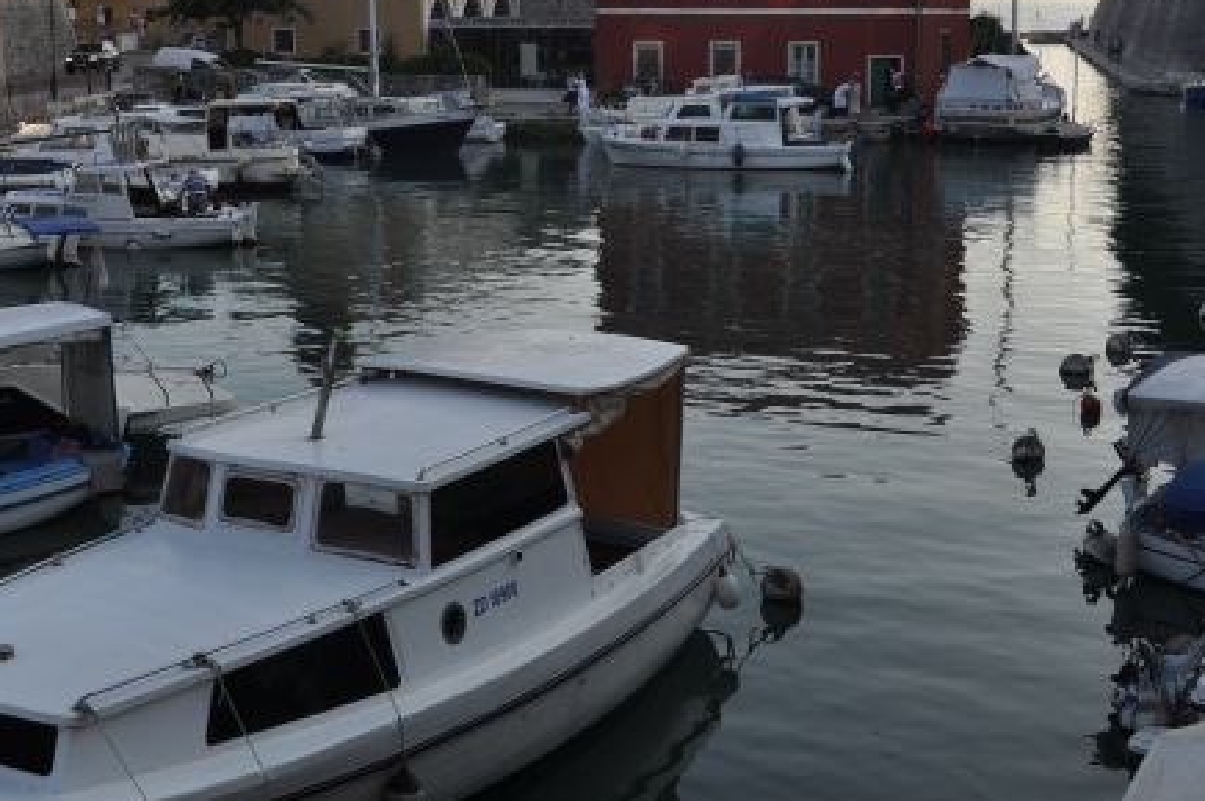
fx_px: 1840
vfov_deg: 24.4
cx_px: 503
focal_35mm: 55
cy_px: 250
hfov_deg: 36.2
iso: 200
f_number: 8
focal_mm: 20
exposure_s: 1/250
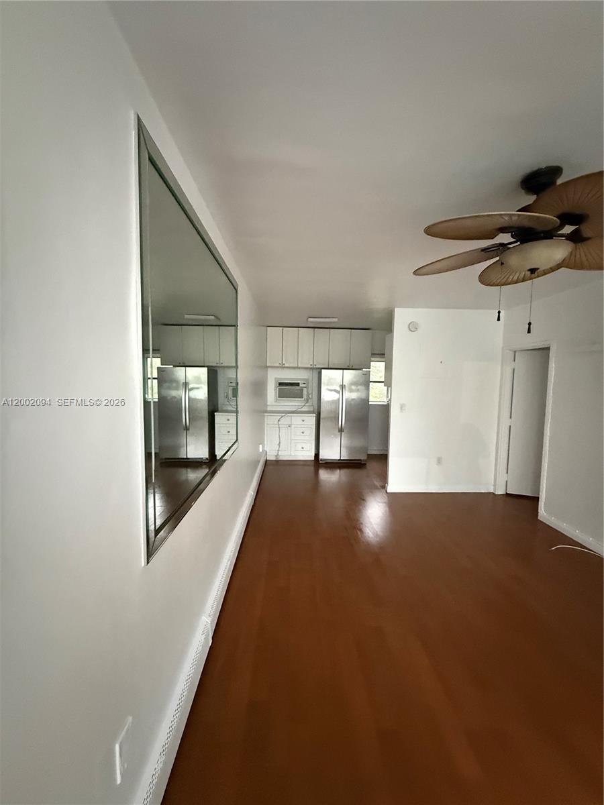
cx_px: 302
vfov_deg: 102.1
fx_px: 326
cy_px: 402
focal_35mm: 14
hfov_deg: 85.7
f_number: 2.2
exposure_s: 1/47
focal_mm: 2.22
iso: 1250
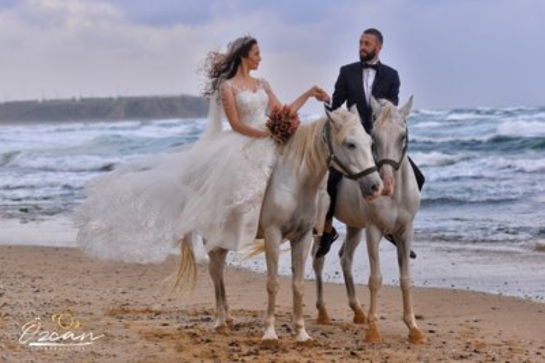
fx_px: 1059
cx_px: 272
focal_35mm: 70
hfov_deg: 28.9
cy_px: 182
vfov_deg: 19.4
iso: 250
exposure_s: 1/3200
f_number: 2.8
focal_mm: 70
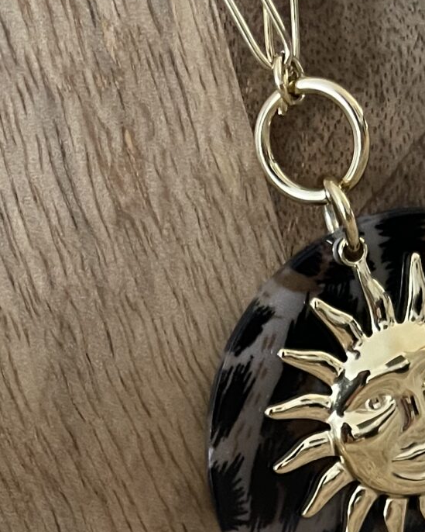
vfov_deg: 18.9
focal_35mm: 91
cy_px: 758
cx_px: 197
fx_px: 1430
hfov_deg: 16.9
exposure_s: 1/55
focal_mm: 5.1
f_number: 1.6
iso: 500
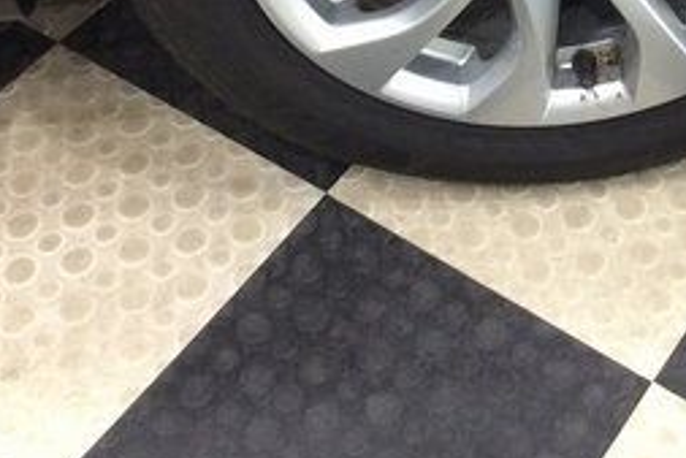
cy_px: -136
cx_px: 537
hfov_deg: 23.9
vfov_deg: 15.5
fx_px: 1602
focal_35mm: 84
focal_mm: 3.3
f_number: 2.4
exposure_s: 1/25
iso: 160
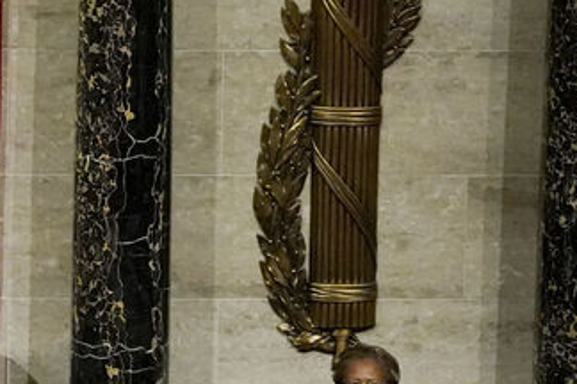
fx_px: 5930
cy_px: 348
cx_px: -223
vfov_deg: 3.7
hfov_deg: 5.5
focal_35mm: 370
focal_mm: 100
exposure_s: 1/200
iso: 6400
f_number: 5.6
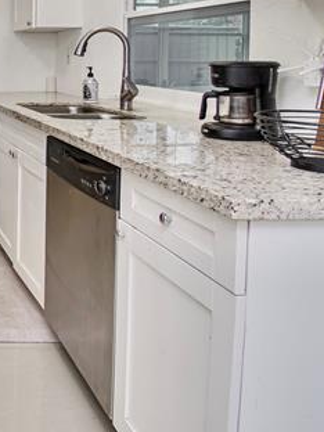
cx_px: -130
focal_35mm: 37
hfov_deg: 28.8
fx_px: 462
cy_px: 70
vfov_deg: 46.7
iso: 800
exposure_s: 1/100
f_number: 5
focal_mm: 10
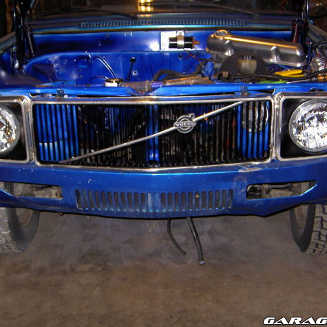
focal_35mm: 56
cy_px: 162
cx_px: 161
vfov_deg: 30.6
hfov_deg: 30.6
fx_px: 598
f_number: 3.4
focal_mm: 7.7
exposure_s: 1/60
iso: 200
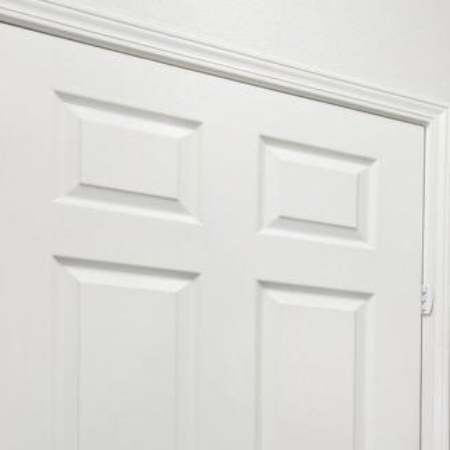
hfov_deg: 28.6
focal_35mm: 43
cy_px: 469
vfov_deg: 34.8
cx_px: 642
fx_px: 632
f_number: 8
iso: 400
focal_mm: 16
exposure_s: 1/13
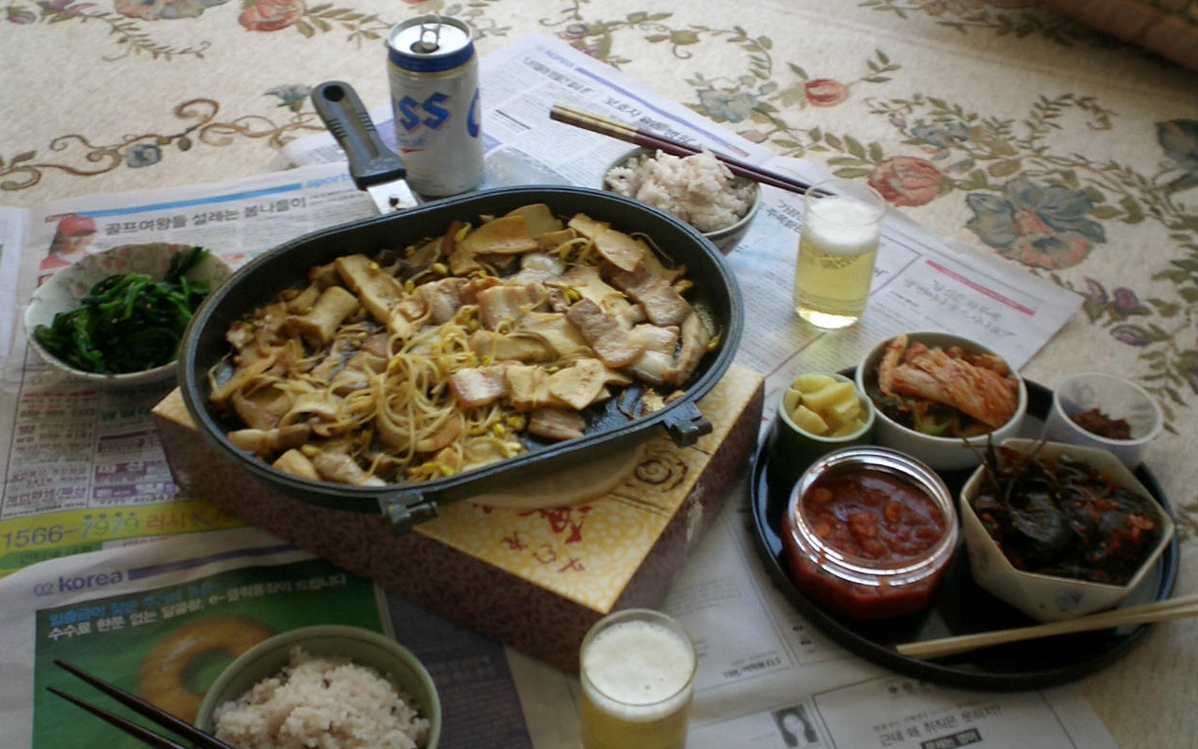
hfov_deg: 49.3
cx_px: 599
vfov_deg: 31.9
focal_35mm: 40
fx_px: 1306
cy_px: 441
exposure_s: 1/20
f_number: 3.5
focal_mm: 5.6
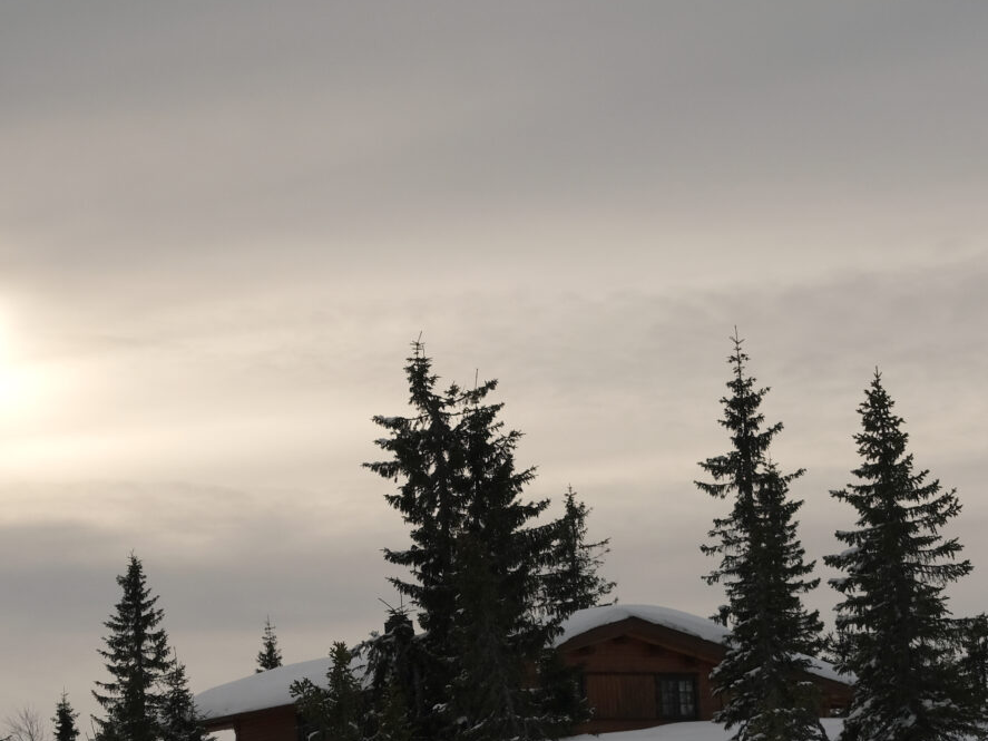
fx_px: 2597
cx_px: -45
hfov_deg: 20.7
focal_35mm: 91
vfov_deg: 16.1
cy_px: 630
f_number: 5.6
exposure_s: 1/2400
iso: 320
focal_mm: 27
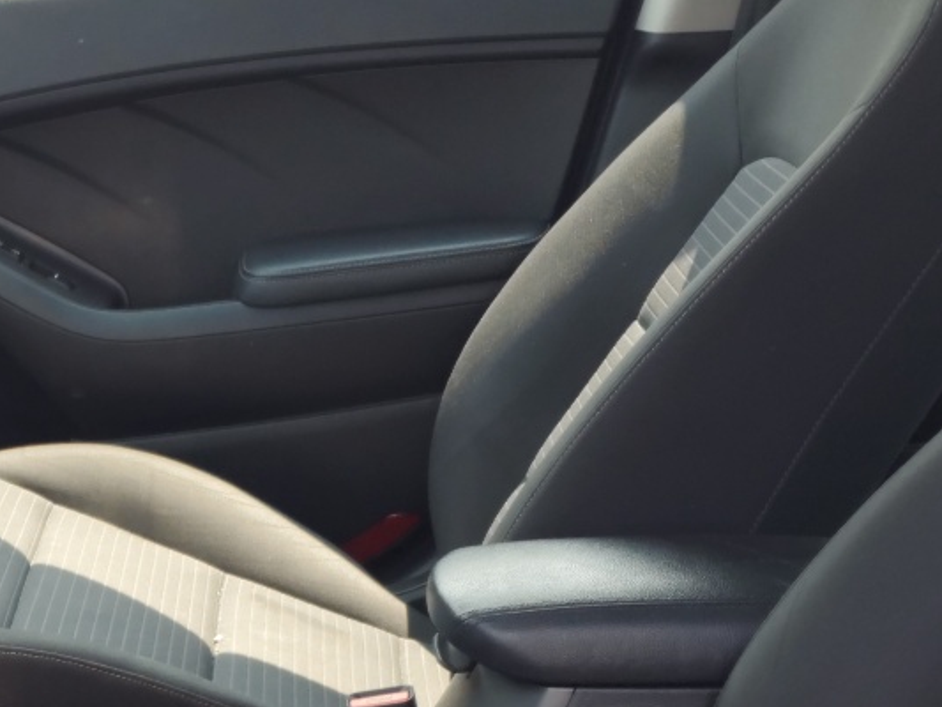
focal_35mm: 78
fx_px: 2123
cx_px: -16
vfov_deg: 18.3
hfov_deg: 23.9
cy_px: 735
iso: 50
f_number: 1.5
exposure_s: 1/333
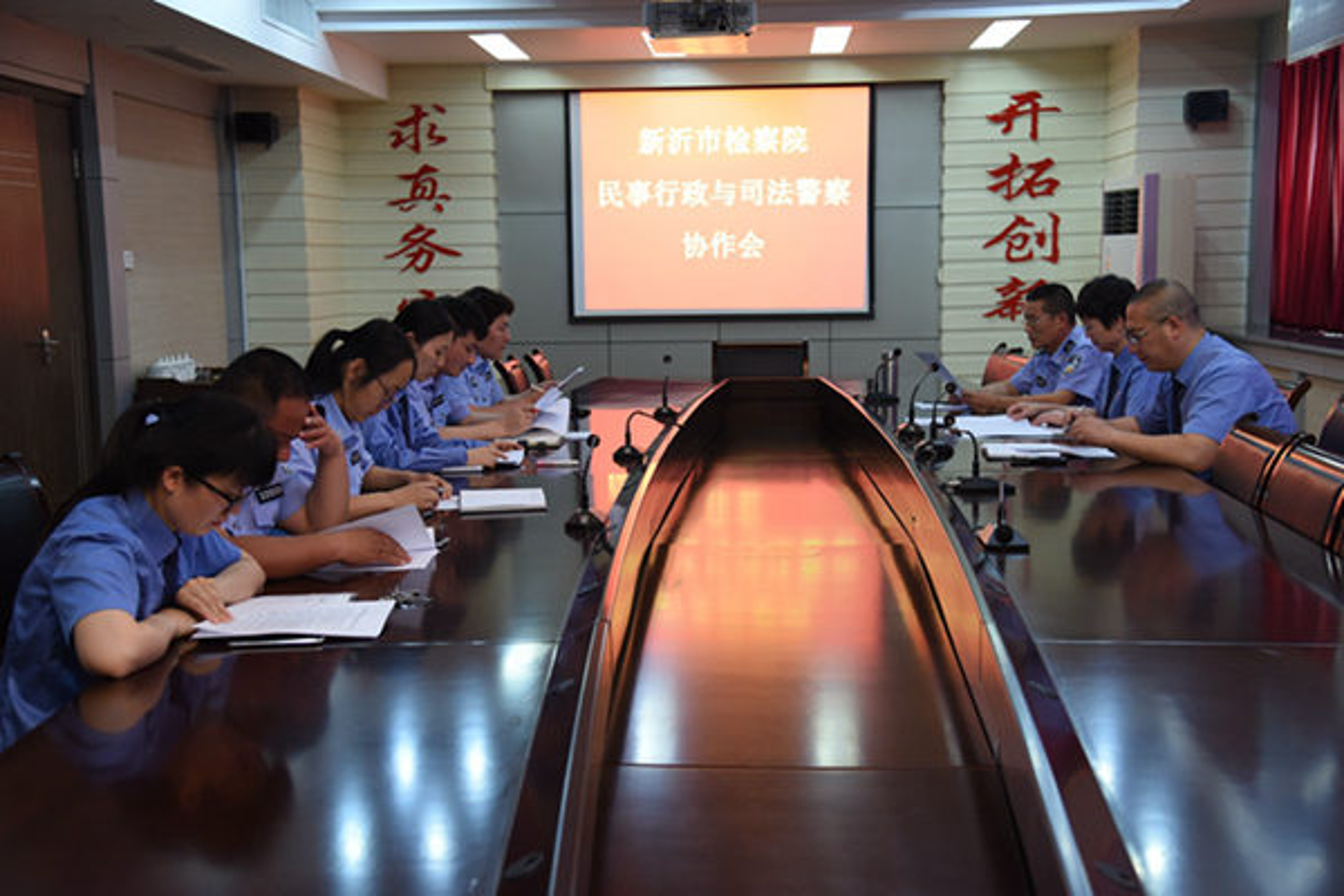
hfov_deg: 42.7
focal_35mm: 46
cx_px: 672
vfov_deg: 29.2
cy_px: 448
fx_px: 1717
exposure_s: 1/40
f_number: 4.5
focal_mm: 46
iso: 1400
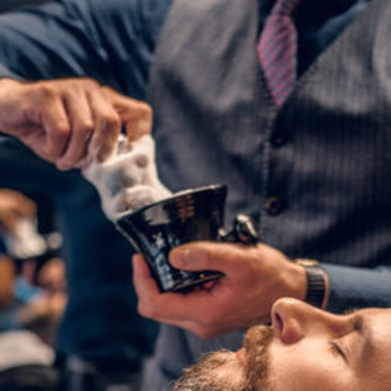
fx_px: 1700
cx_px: 242
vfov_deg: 13.0
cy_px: 331
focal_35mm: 133
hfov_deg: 13.1
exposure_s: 1/125
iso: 320
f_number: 2
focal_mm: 35
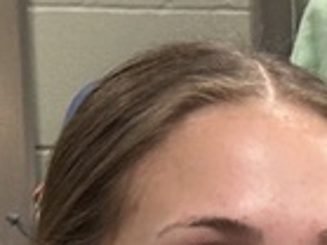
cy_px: 502
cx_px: 837
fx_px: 3341
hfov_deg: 5.4
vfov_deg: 4.1
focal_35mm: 354
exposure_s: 1/40
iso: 250
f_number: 1.78
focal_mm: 6.86
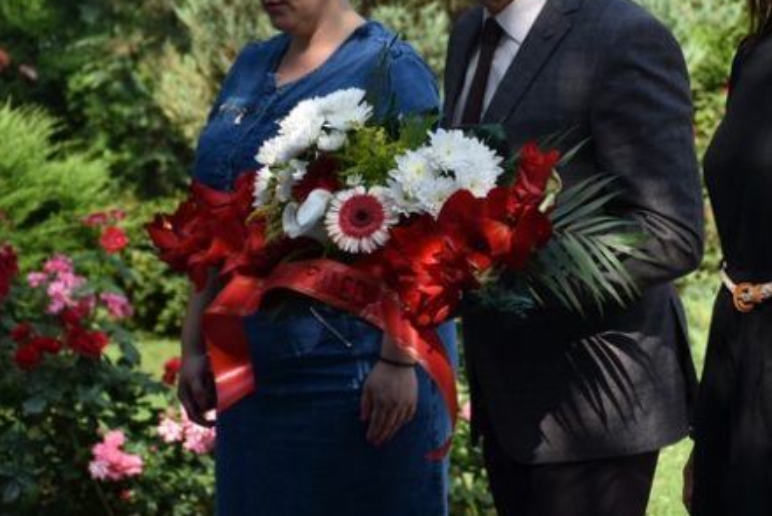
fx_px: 3369
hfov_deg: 13.1
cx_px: 523
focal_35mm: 157
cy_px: 147
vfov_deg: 8.7
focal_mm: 60
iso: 100
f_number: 5
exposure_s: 1/400
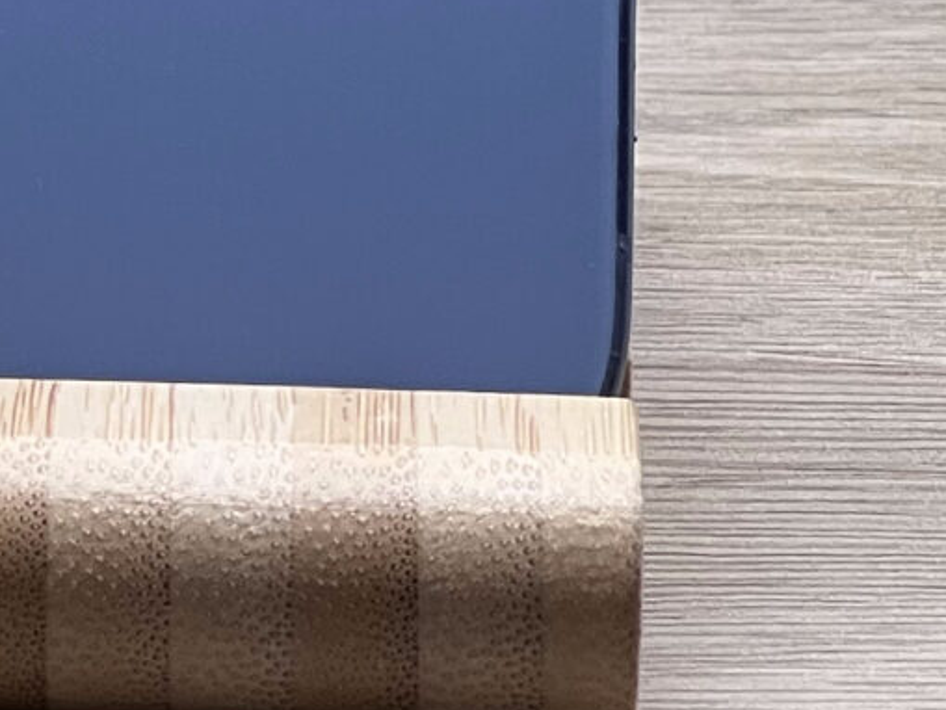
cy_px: -768
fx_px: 10579
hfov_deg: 5.1
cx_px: -446
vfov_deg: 3.8
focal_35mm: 387
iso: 80
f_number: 2.8
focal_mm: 9
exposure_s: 1/100
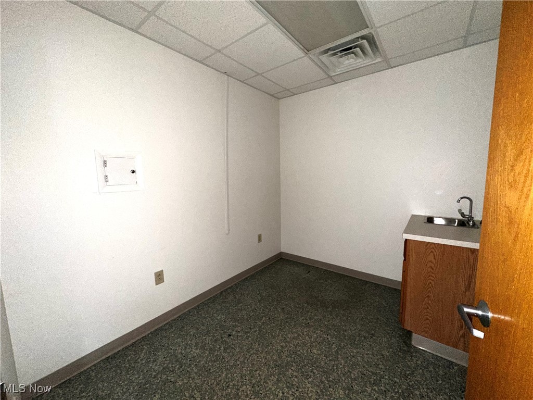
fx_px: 216
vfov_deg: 85.7
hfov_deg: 102.1
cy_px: 200
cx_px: 266
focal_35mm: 14
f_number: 2.2
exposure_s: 1/40
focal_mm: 2.22
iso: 250
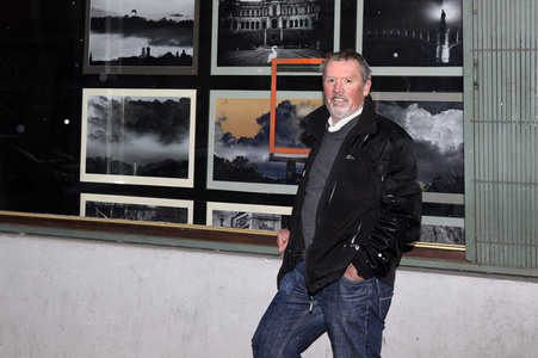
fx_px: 523
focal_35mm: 35
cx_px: 269
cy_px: 179
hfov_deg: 54.5
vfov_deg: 37.8
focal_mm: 35
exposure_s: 1/160
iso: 640
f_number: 8
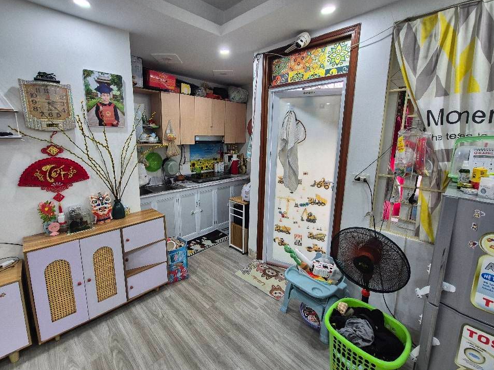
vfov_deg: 85.6
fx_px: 200
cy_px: 178
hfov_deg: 101.9
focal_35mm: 14
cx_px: 232
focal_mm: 2.2
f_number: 2.2
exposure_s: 1/50
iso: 80
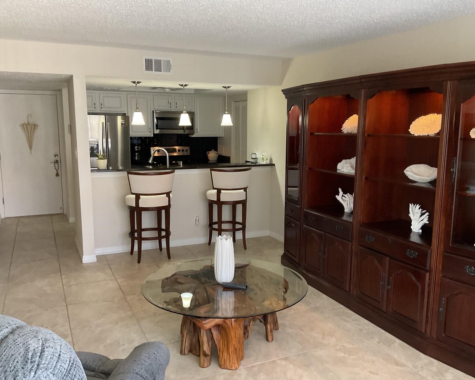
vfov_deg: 47.1
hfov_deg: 57.2
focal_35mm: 31
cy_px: 193
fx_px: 436
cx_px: 237
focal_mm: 3
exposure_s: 1/60
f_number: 1.8
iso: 250
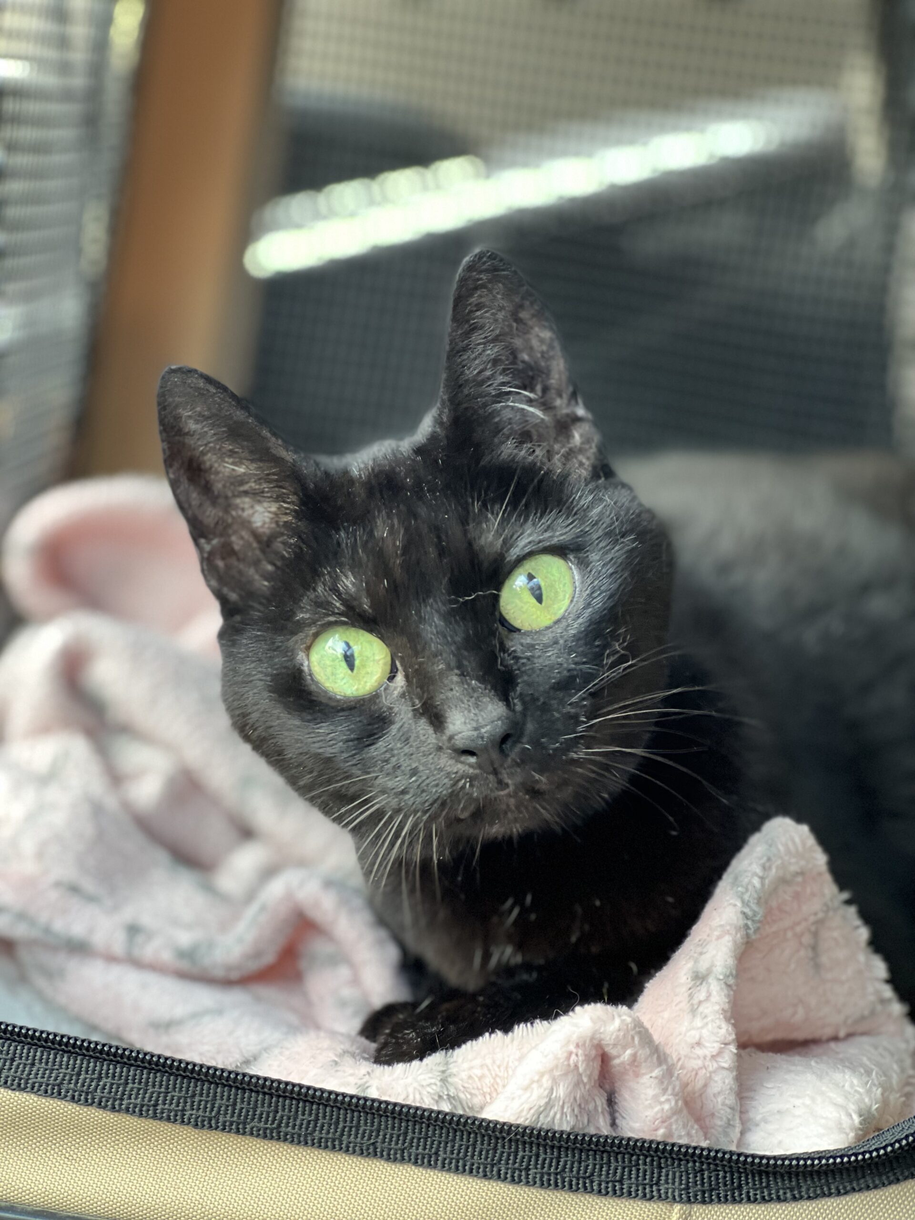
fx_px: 2714
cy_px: 610
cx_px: 458
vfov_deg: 25.3
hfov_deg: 19.1
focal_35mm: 77
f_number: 2.8
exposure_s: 1/40
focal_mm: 9
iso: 200
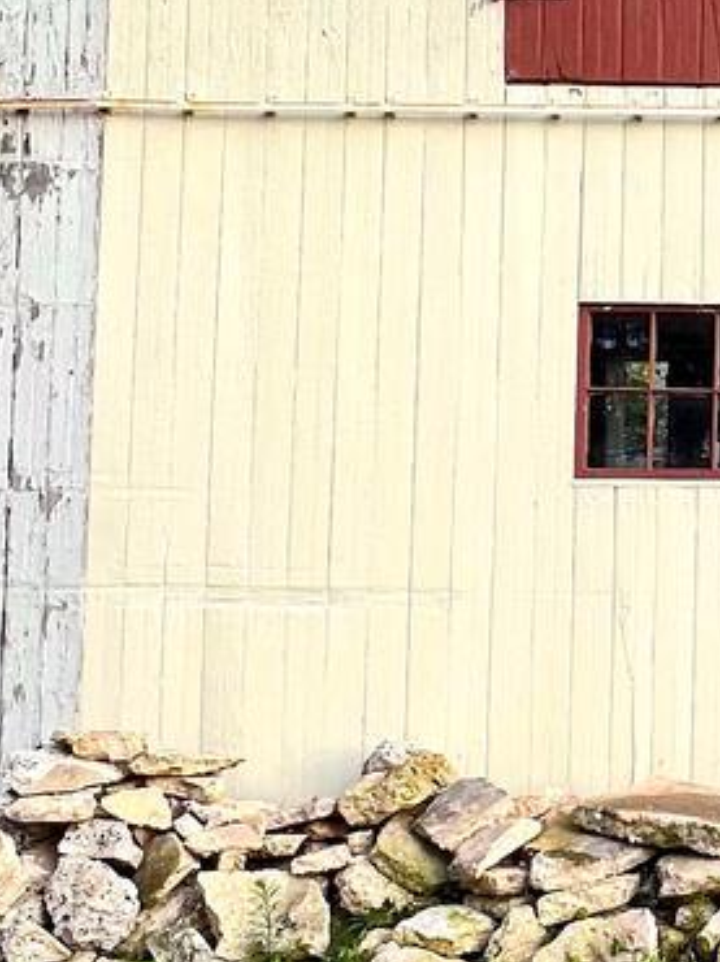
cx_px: 1071
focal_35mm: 54
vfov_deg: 35.5
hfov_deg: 22.4
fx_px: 1499
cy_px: 442
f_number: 1.8
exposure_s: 1/149
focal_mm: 1.57
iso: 32
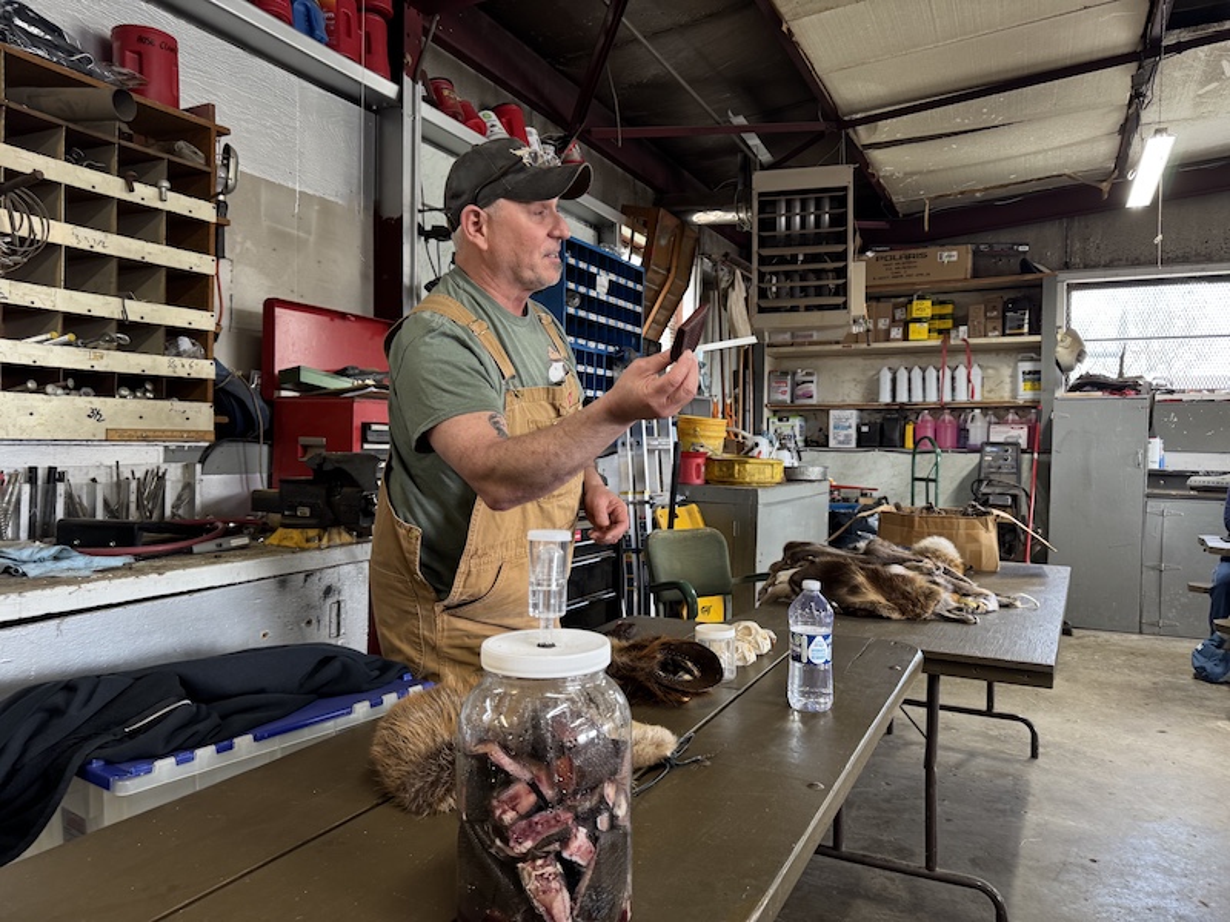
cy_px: 461
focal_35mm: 24
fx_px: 853
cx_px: 615
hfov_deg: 71.6
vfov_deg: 56.8
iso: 200
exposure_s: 1/60
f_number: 1.78
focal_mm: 6.76
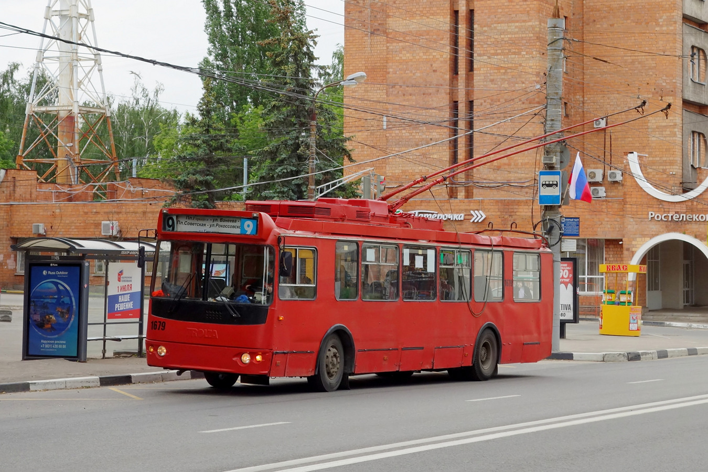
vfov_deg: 23.4
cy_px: 236
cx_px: 354
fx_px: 1141
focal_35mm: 58
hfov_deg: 34.5
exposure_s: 1/100
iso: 125
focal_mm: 21.53
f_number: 5
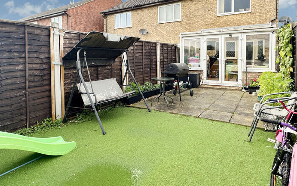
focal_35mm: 22
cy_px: 66
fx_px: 178
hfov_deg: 79.4
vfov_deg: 54.2
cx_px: 164
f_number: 2.2
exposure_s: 1/385
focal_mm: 2.22
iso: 40
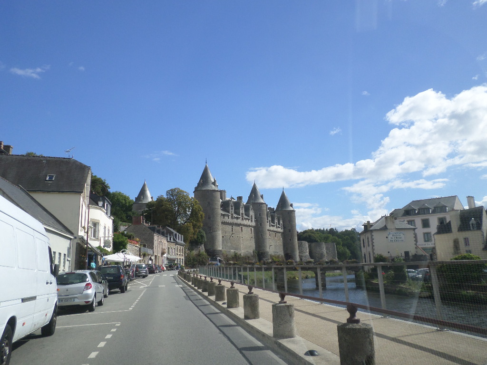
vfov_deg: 51.4
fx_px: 380
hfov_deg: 65.3
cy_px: 182
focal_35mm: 27
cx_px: 244
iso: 80
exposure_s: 1/1500
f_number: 2.6
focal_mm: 4.9
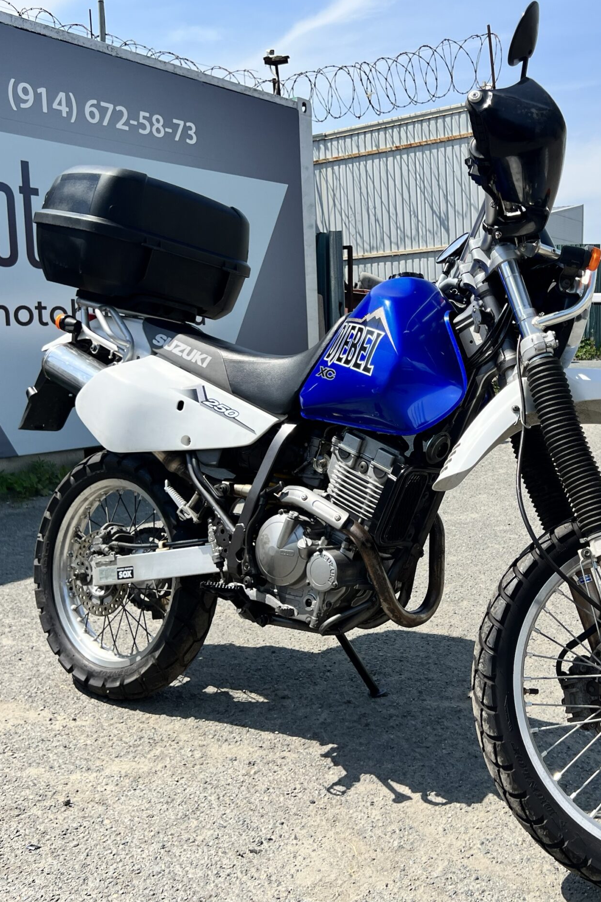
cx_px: 414
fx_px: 927
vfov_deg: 51.9
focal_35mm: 37
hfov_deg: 35.5
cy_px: 442
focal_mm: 5.7
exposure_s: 1/3968
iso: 50
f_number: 1.5
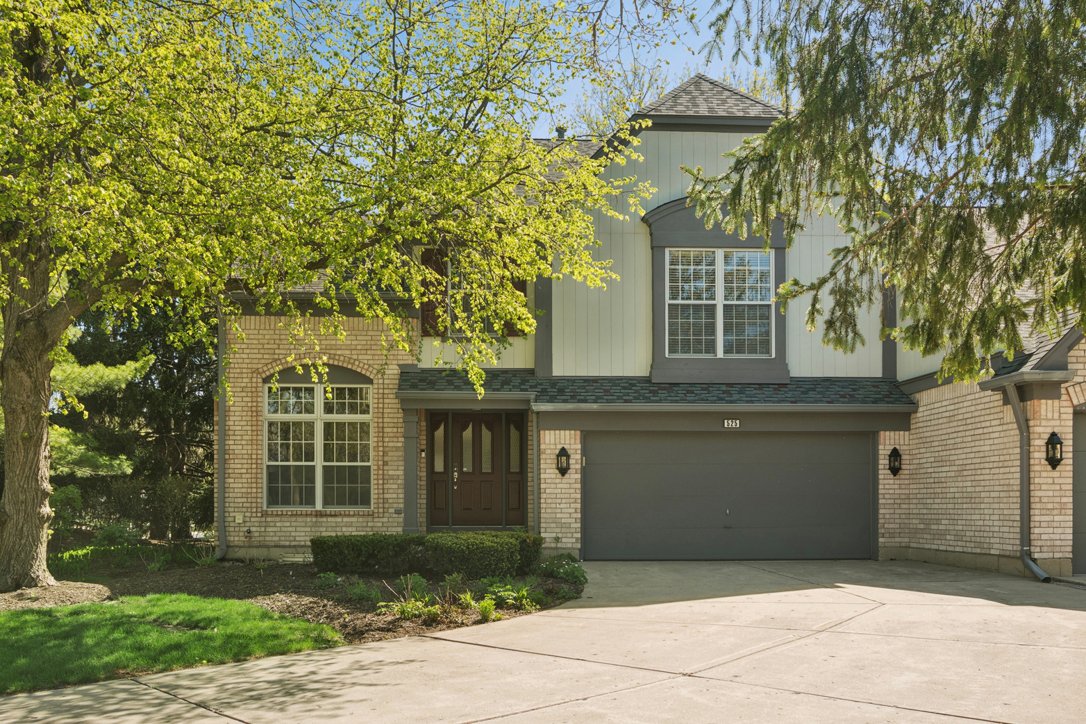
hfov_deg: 63.7
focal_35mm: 29
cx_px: 537
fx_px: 875
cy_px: 374
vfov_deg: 45.0
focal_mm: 19
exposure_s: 1/125
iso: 200
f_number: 8
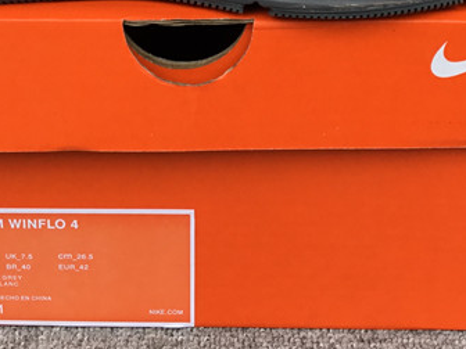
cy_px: -77
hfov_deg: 23.5
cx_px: 198
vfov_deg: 17.0
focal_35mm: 83
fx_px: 1117
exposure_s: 1/117
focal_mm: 3.3
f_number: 2.4
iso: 25
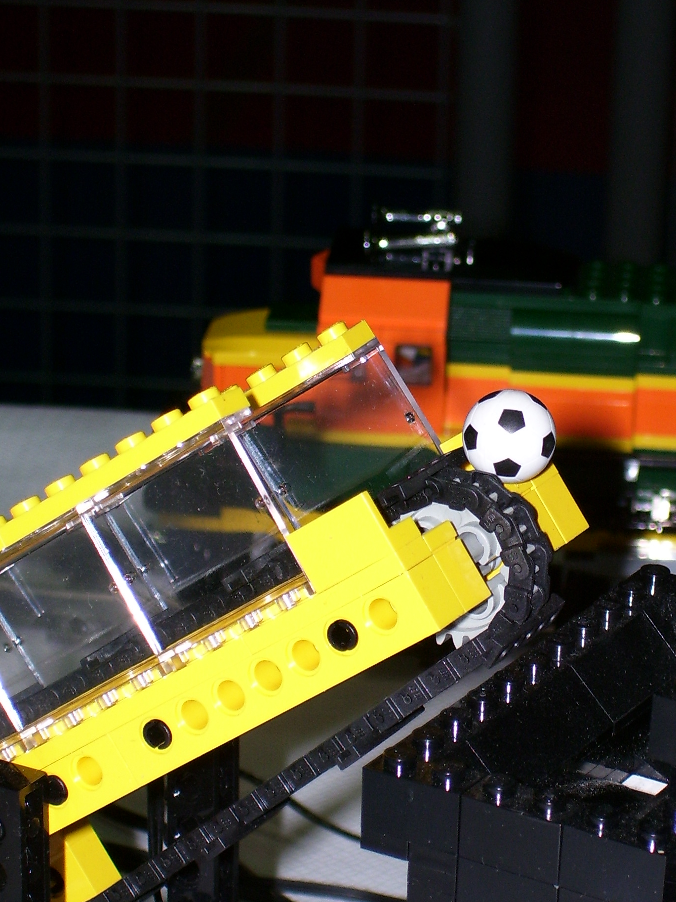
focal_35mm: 144
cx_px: 468
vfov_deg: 13.7
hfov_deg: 10.3
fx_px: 3749
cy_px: 482
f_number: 4.6
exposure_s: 1/90
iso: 80
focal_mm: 16.8
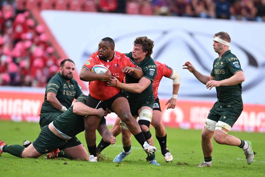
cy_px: 88
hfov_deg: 3.4
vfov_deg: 2.3
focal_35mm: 600
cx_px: 132
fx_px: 4416
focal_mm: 400
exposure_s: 1/1000
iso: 800
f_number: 3.2
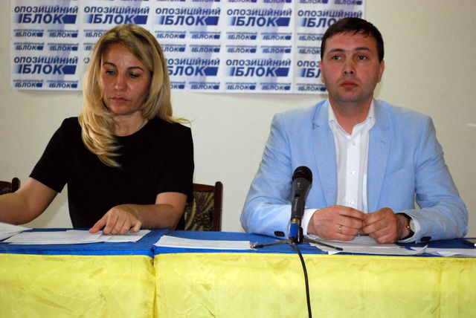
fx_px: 953
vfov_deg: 19.0
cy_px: 159
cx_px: 238
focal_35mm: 72
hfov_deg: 28.0
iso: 1600
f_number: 5.6
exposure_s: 1/60
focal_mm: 48
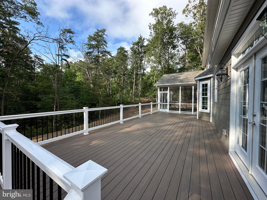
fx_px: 108
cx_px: 134
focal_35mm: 14
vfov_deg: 85.7
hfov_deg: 102.1
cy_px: 100
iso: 40
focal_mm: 2.22
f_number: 2.2
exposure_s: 1/515
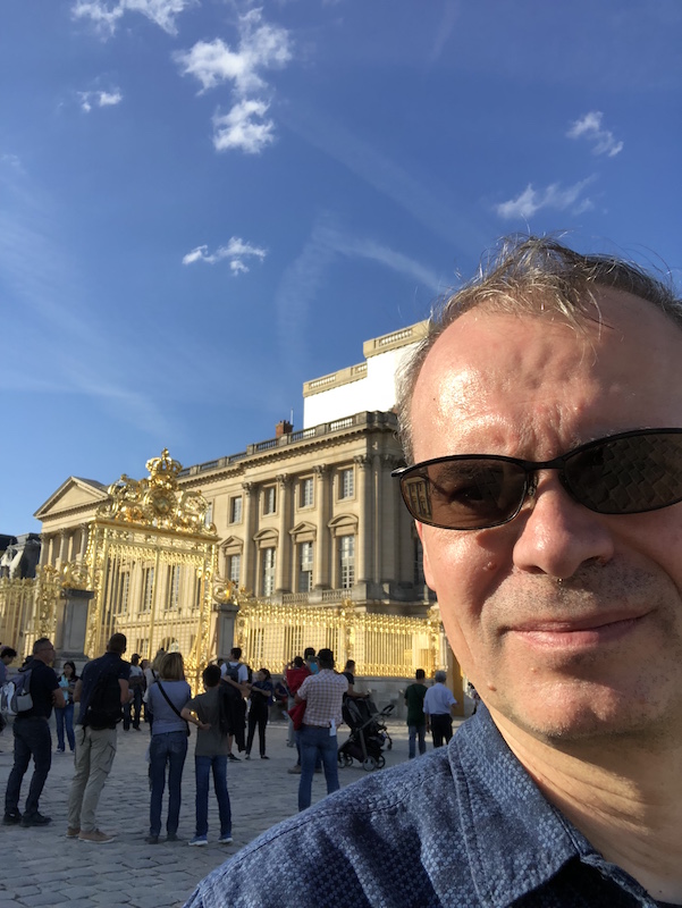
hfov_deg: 44.2
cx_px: 341
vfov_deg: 56.8
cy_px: 454
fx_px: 840
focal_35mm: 32
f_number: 2.2
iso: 20
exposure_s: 1/913
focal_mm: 2.87
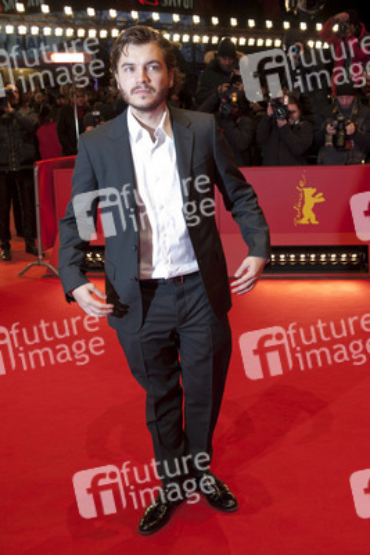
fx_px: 585
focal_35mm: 38
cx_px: 185
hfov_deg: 35.1
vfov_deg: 50.7
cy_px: 278
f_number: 4.5
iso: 1000
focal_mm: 38
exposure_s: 1/160
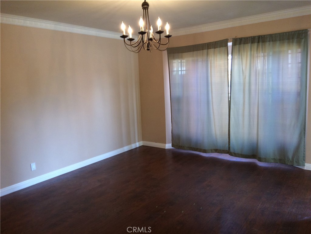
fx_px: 261
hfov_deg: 61.7
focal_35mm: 29
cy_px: 117
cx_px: 156
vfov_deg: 48.2
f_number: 2.2
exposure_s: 1/30
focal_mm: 4.15
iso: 80
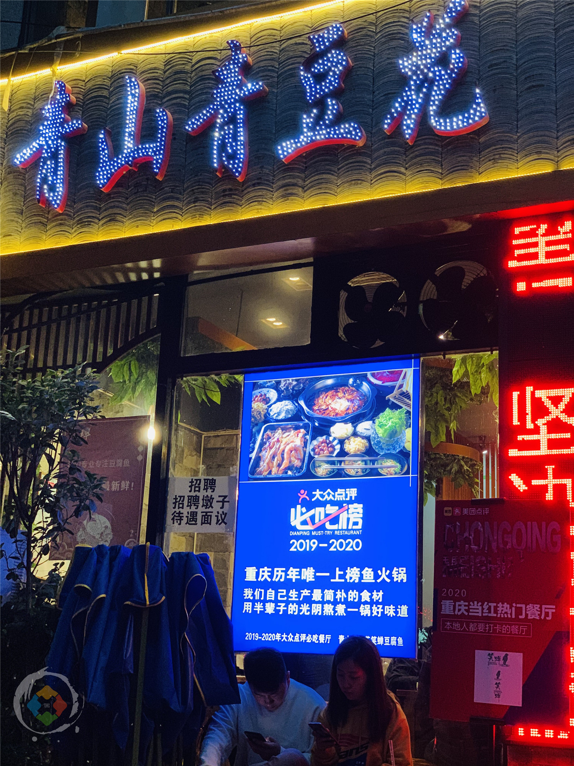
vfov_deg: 36.8
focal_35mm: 52
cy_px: 383
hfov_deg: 28.0
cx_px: 287
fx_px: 1150
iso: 200
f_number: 2.4
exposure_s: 1/50
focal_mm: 6
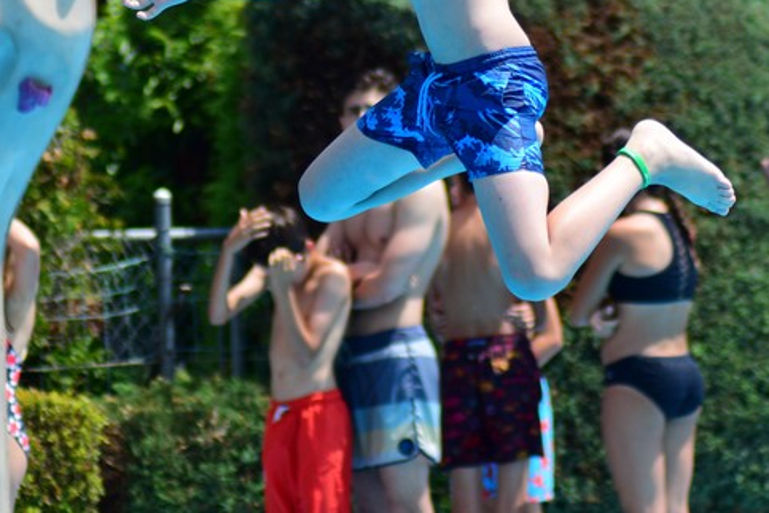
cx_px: 447
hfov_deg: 5.9
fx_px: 7476
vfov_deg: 3.9
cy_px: -23
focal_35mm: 350
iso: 250
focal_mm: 110
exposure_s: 1/1600
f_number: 4
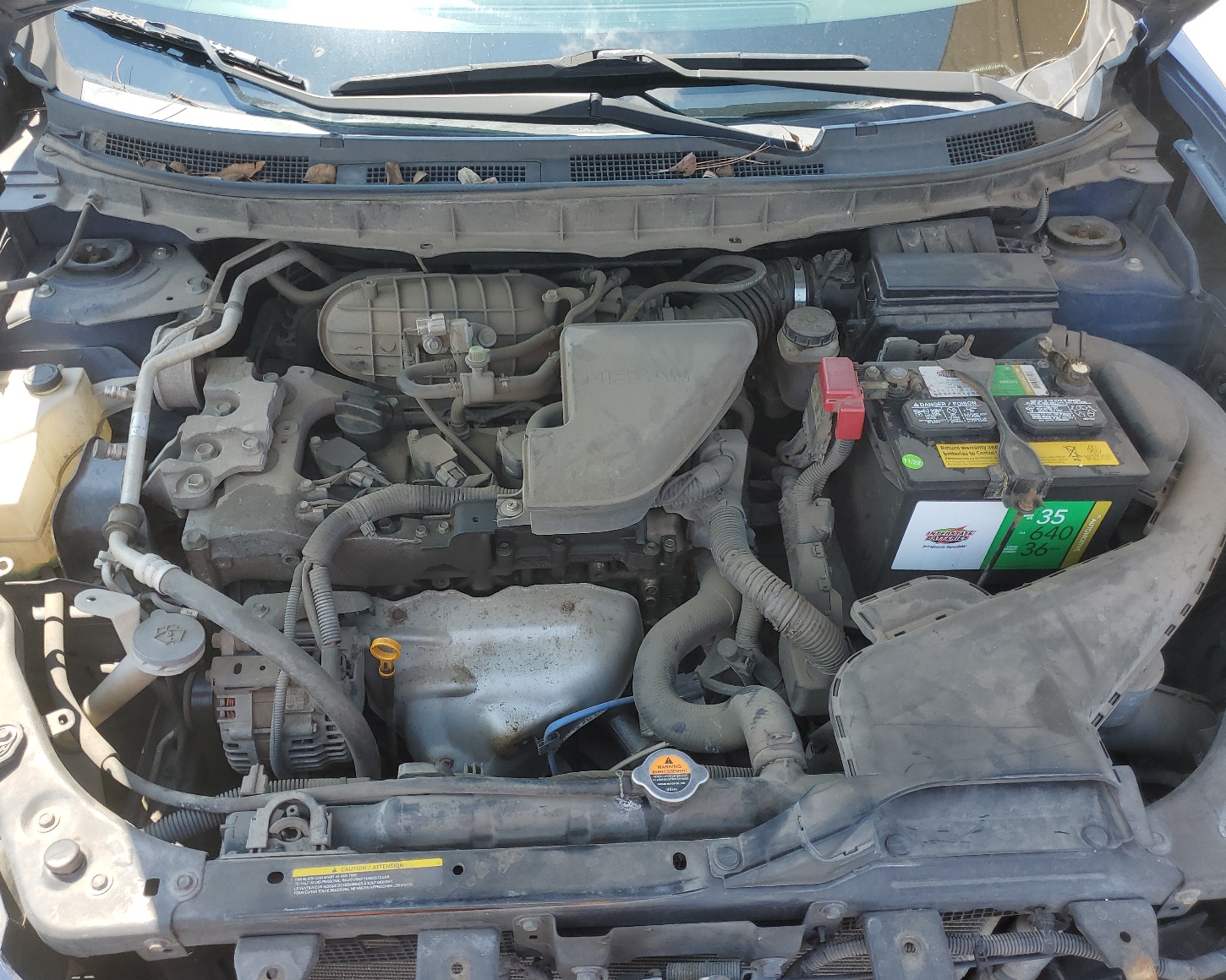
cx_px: 572
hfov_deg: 62.2
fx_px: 1016
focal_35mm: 28
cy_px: 487
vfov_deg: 51.5
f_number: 1.5
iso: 50
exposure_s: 1/556
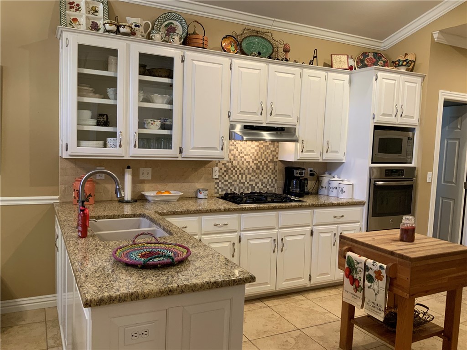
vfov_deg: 48.2
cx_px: 234
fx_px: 391
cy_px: 175
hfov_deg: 61.7
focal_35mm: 29
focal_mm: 3
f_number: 1.8
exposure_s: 1/60
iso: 125
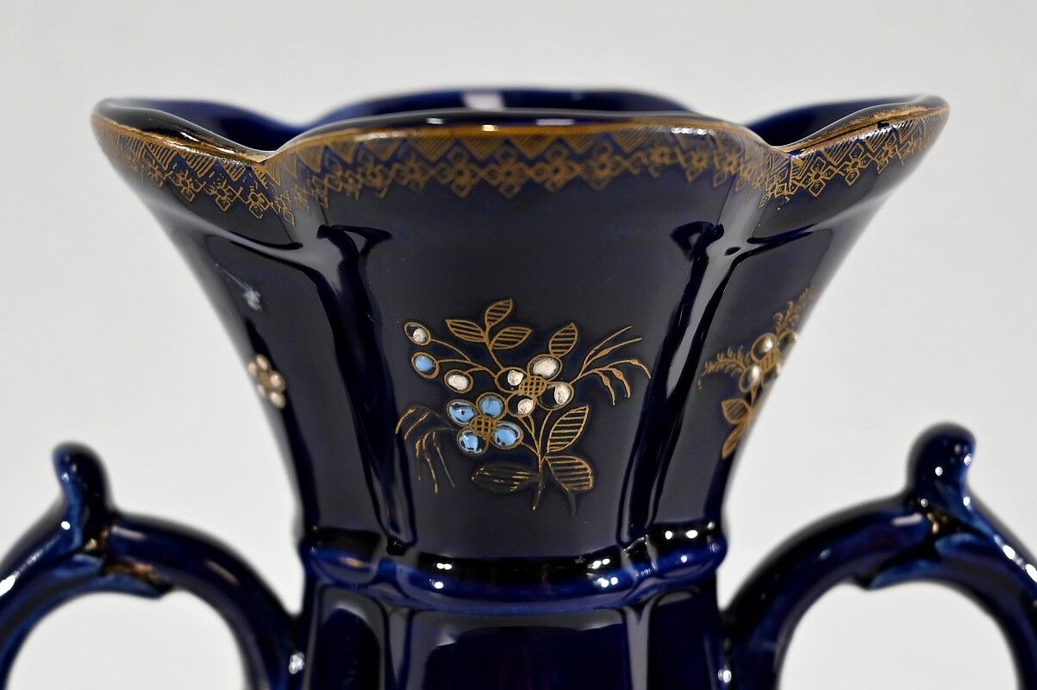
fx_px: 1007
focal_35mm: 35
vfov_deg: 37.8
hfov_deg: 54.5
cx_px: 518
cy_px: 345
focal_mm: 35
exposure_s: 1/125
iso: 1000
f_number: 5
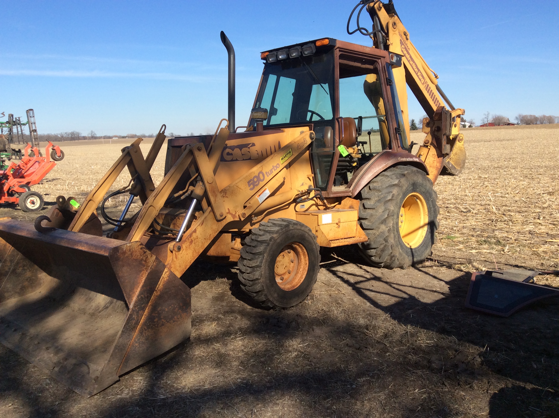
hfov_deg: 56.9
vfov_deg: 44.1
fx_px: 516
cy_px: 209
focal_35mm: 32
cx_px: 280
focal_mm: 3.3
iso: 32
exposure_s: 1/1300
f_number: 2.4
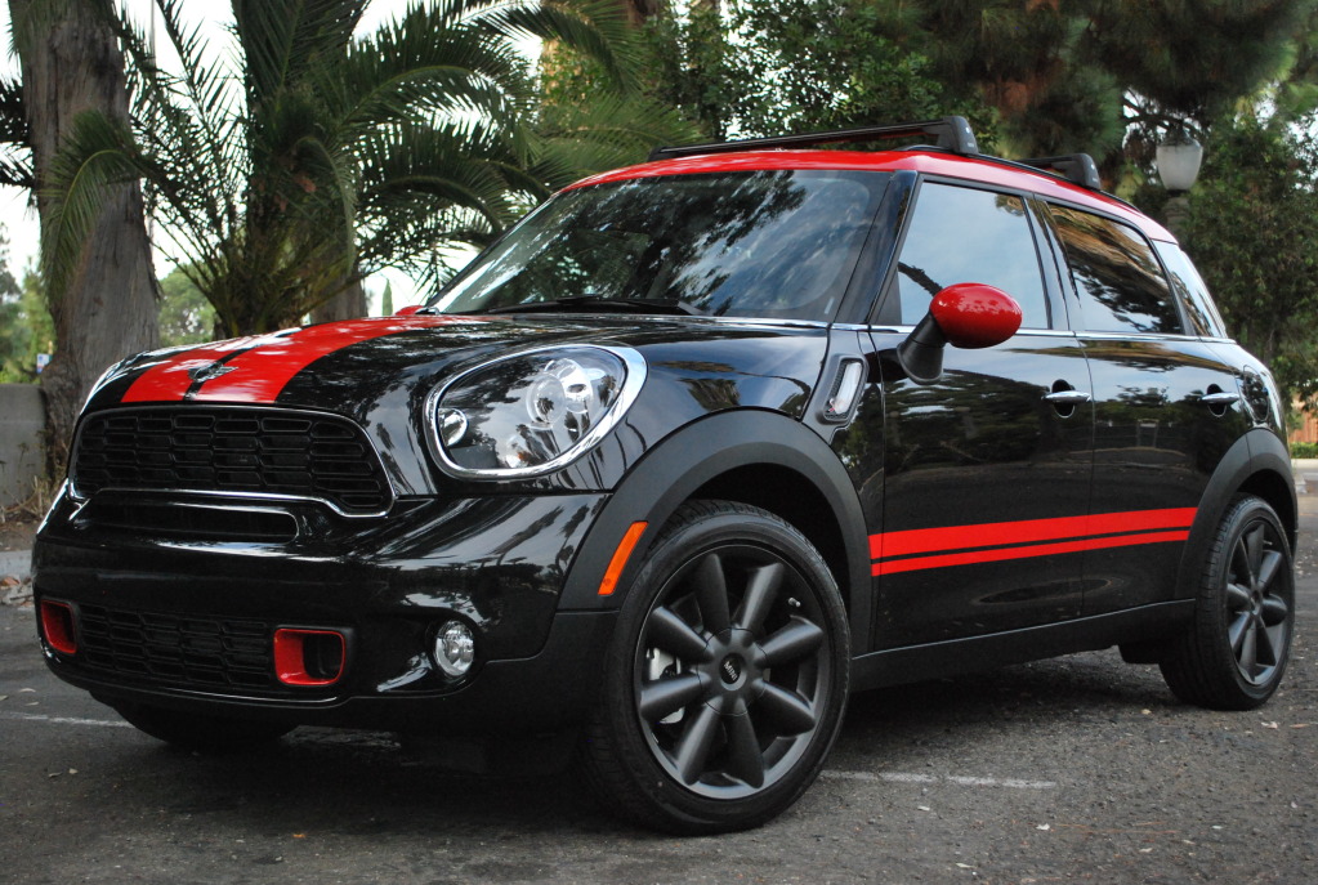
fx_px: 1871
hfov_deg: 38.8
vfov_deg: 26.6
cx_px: 659
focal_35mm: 51
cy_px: 442
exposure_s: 1/640
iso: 800
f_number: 5
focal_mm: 34
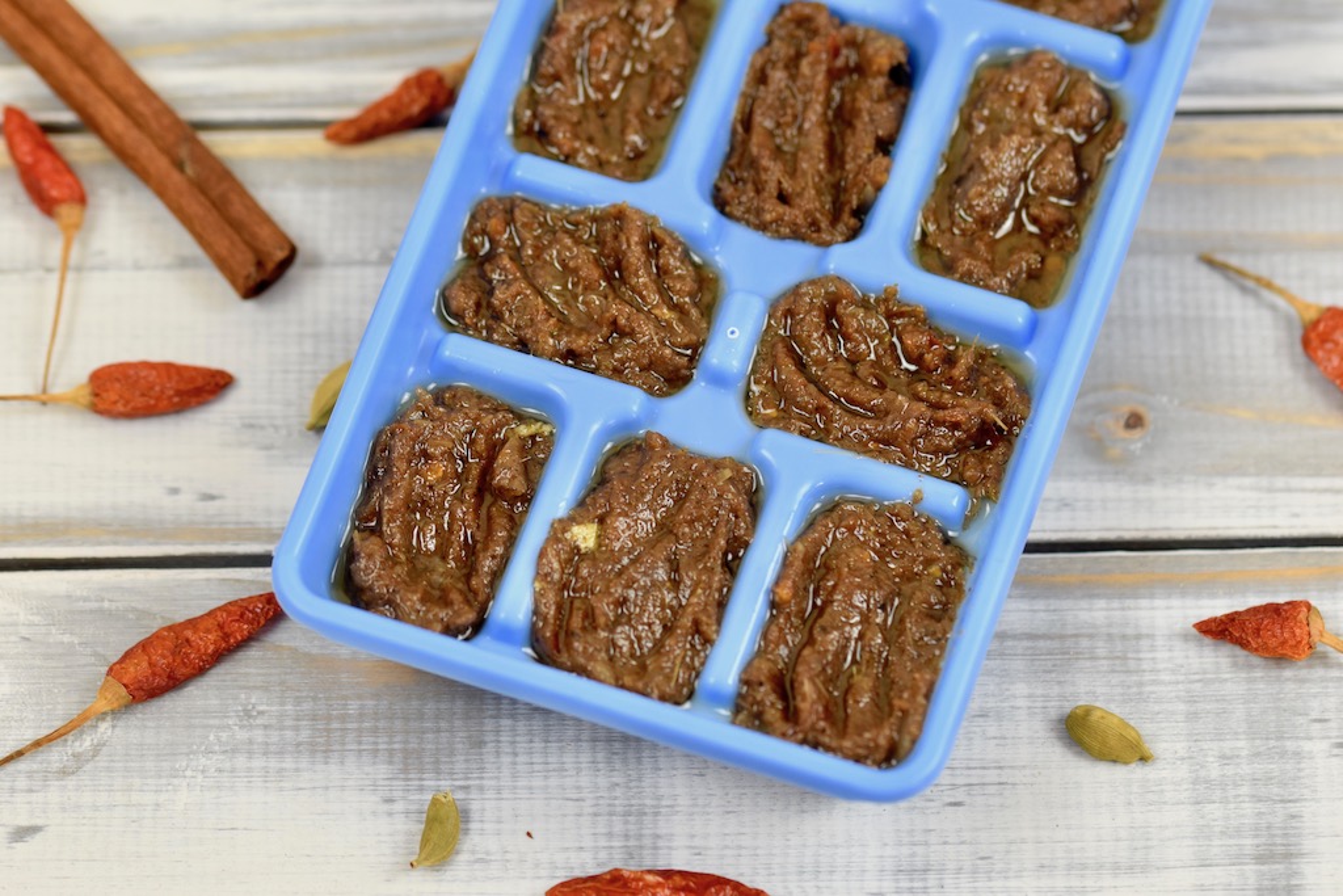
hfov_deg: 13.0
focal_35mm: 158
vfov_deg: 8.7
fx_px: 5876
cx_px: 672
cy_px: 448
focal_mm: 105
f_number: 5
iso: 400
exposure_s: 1/100
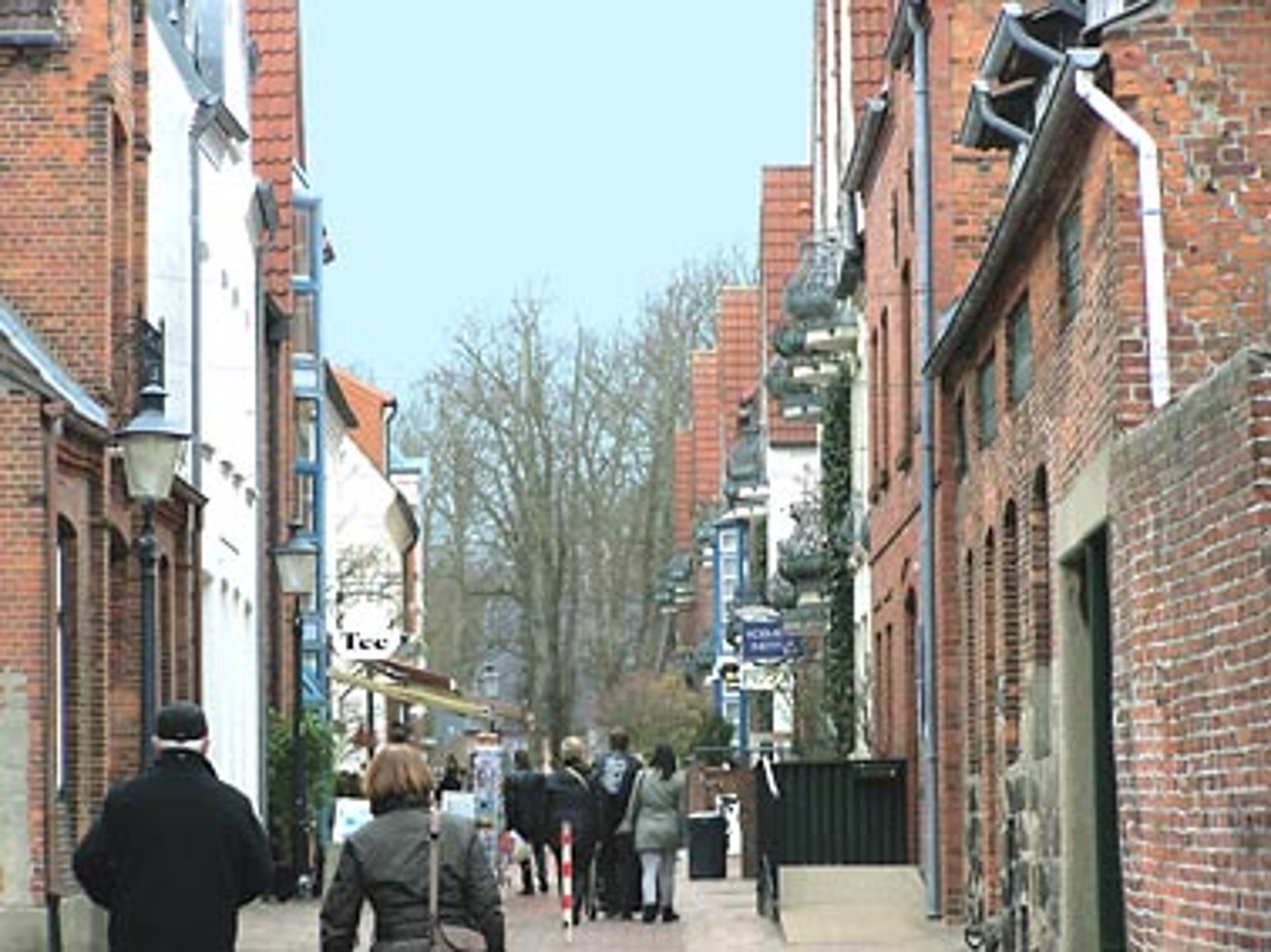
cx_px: 636
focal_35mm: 139
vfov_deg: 10.7
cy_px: 476
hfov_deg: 14.2
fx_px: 5100
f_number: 3.3
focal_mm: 23.1
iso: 64
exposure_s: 1/160
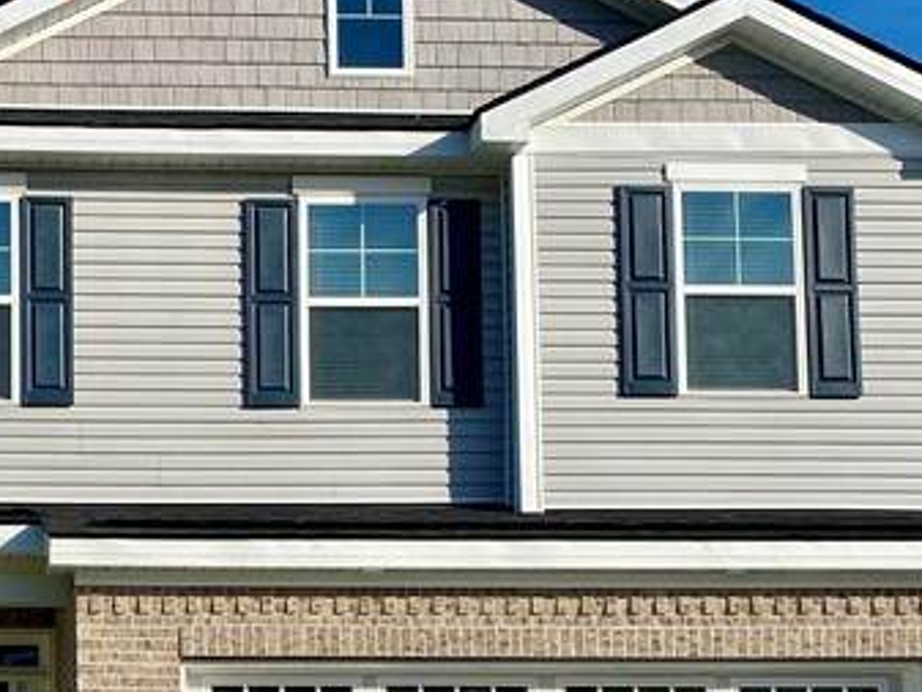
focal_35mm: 79
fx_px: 2105
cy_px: 706
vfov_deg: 18.2
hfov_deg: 23.6
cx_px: -14
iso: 32
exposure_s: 1/3300
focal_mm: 4.25
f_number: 1.8
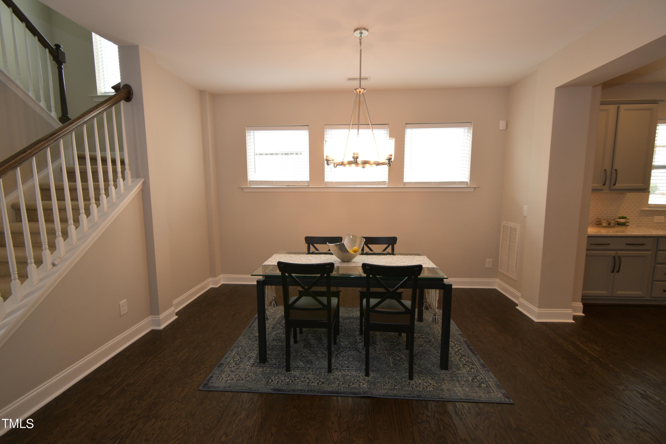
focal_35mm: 15
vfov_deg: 77.3
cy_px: 222
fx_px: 277
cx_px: 333
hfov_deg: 100.4
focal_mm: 10
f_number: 4.5
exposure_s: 1/30
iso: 280
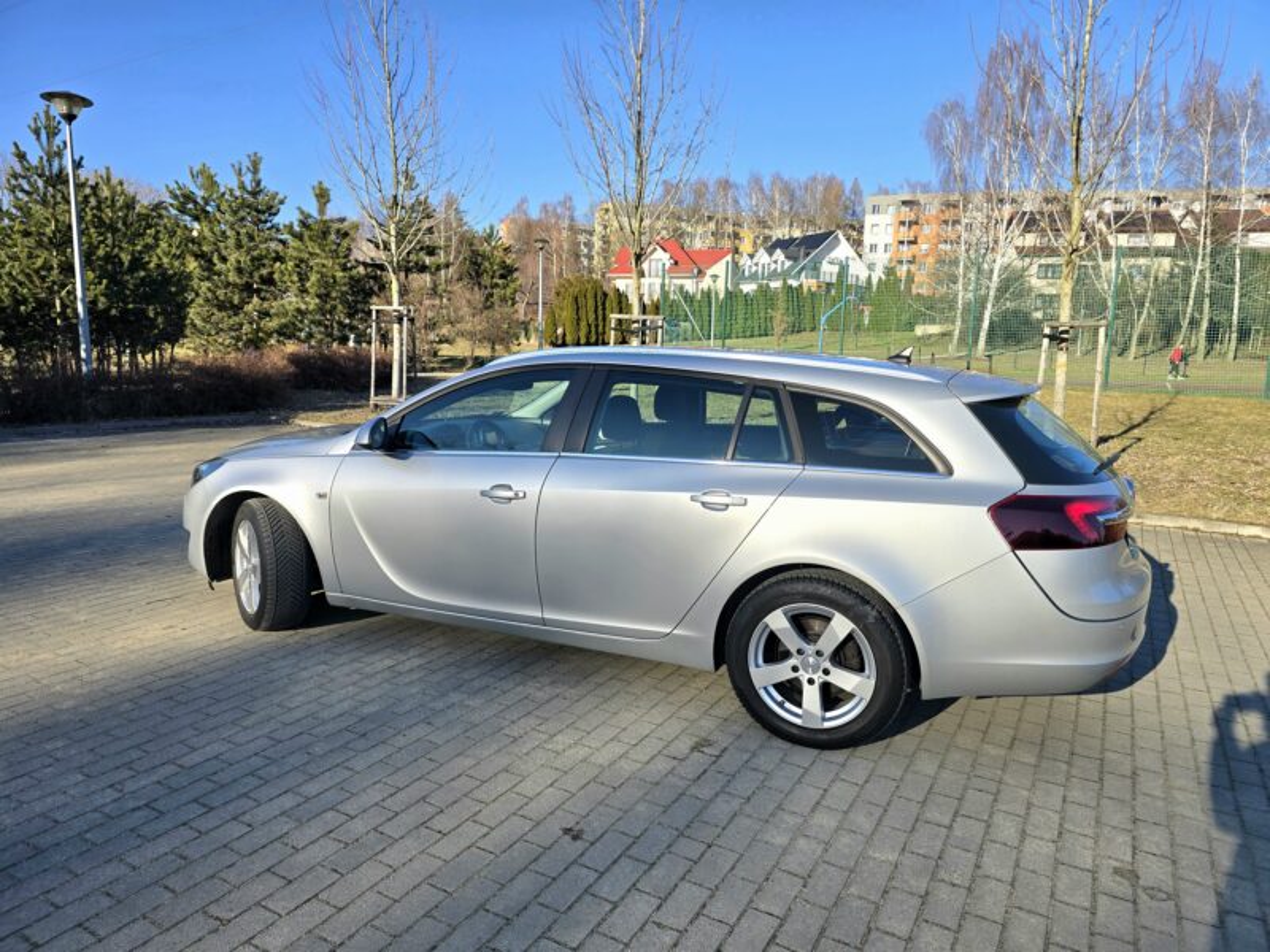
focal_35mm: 23
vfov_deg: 58.9
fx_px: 844
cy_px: 476
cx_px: 635
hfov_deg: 73.9
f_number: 1.7
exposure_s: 1/769
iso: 12
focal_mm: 6.3
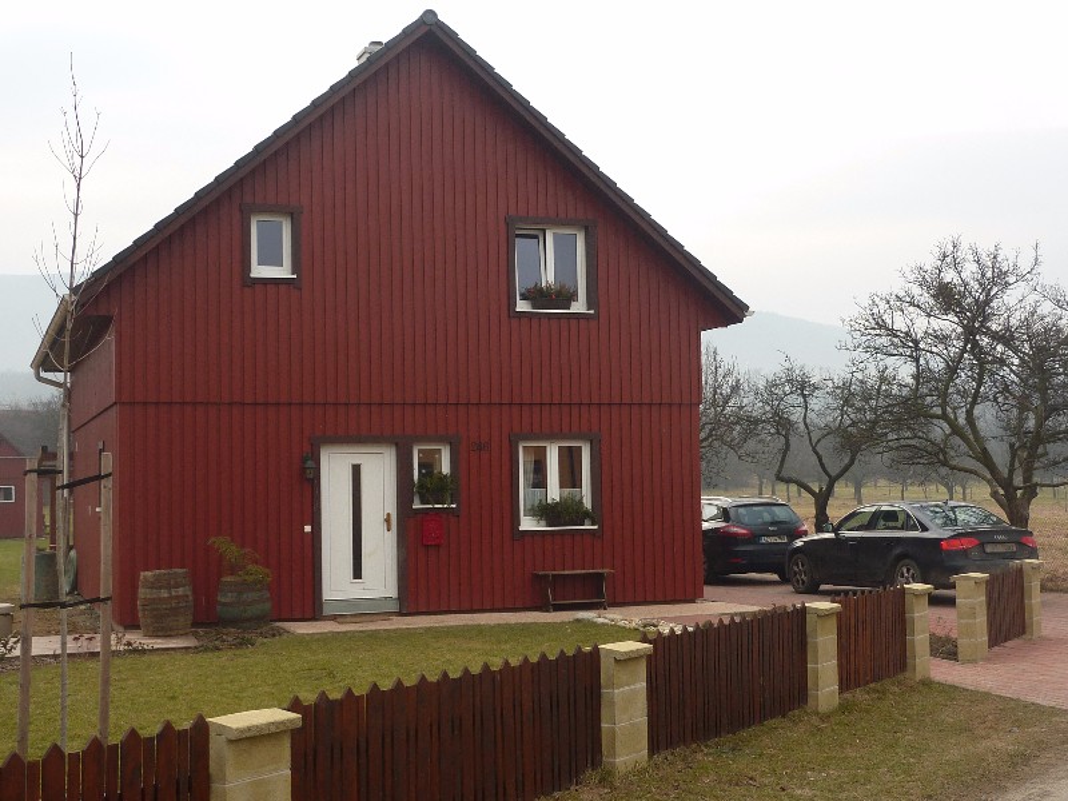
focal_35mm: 50
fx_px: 1543
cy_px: 400
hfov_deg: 38.2
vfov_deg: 29.1
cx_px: 534
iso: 80
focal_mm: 6.9
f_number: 3.7
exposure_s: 1/80
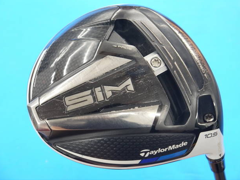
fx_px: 478
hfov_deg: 28.2
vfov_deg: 21.3
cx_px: 122
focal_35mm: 69
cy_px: 87
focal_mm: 33
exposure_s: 1/50
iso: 800
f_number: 5.2
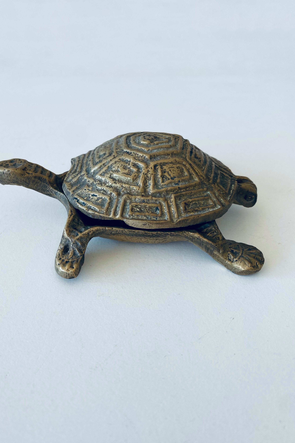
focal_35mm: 29
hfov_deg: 44.8
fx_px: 356
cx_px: 126
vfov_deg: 63.6
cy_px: 232
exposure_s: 1/177
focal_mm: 4.25
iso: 32
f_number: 1.8
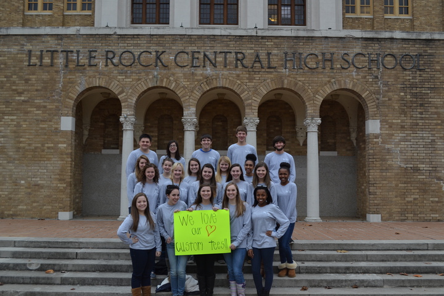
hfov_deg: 49.6
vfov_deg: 34.2
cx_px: 222
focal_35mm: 39
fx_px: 481
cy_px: 148
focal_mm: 26
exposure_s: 1/125
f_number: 5.6
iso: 125
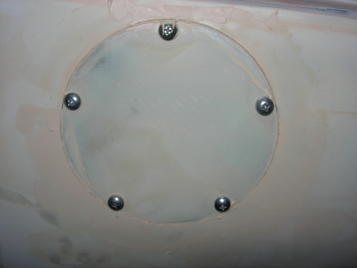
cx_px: 178
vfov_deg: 37.7
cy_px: 134
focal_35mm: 38
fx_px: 392
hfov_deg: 49.0
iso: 64
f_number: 4.8
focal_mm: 7.8
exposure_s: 1/60.1
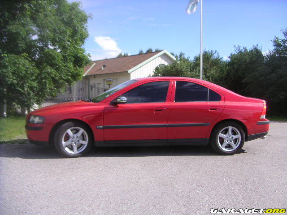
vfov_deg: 38.7
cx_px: 144
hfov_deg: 50.1
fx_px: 307
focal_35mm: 37
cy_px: 108
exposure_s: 1/180
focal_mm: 4.8
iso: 64
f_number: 6.7
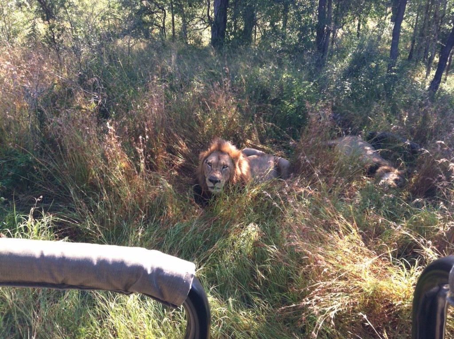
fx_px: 458
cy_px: 170
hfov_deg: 52.7
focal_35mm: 35
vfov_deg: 40.6
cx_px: 227
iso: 80
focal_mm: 3.85
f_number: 2.8
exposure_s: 1/144
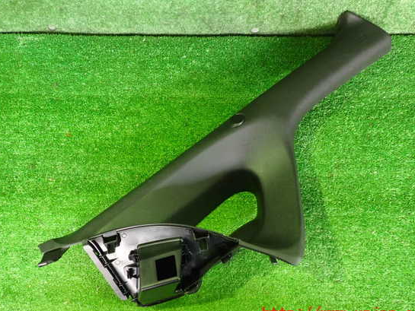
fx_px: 396
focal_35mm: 33
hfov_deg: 55.3
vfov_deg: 43.0
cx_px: 206
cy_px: 153
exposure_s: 1/25
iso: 800
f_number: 2.3
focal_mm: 5.4
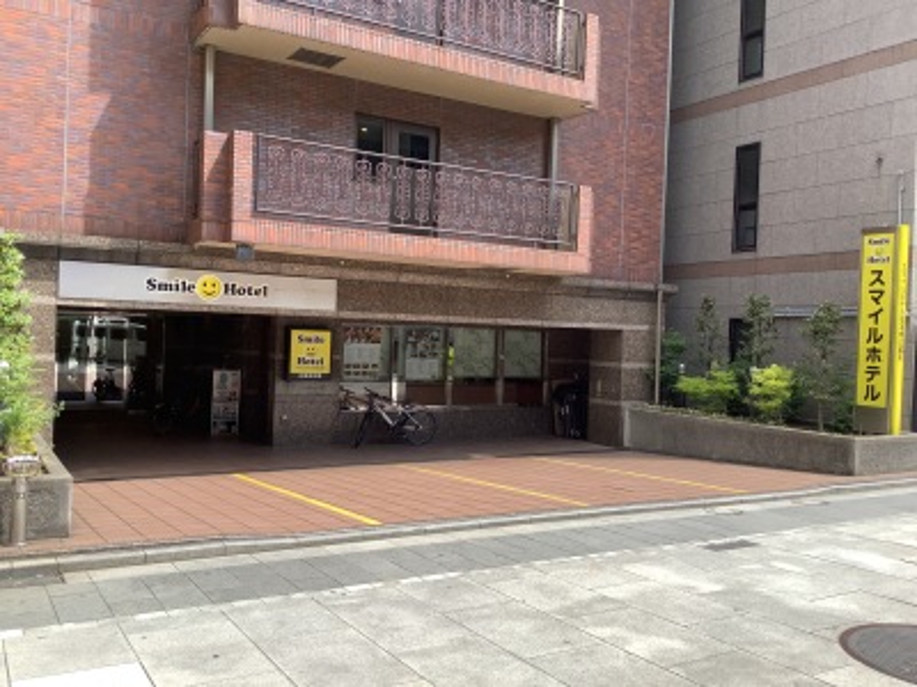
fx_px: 821
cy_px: 344
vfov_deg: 45.4
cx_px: 458
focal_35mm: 31
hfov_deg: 58.4
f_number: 2.4
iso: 25
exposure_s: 1/491
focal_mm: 3.3
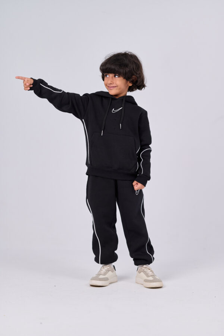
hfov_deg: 16.0
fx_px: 794
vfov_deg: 23.9
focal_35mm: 85
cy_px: 168
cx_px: 112
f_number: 2
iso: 800
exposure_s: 1/640
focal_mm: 85
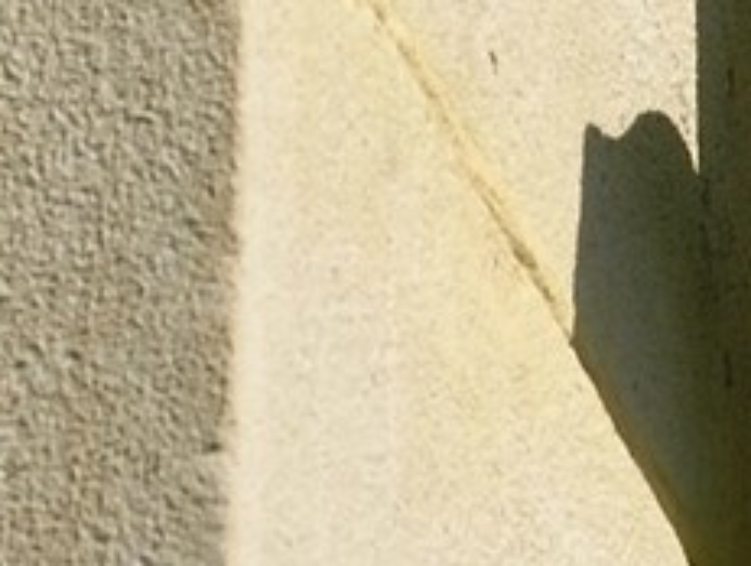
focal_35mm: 1997
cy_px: -2178
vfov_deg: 0.7
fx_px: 43393
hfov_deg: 1.0
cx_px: 1203
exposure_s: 1/400
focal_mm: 200
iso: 200
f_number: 11
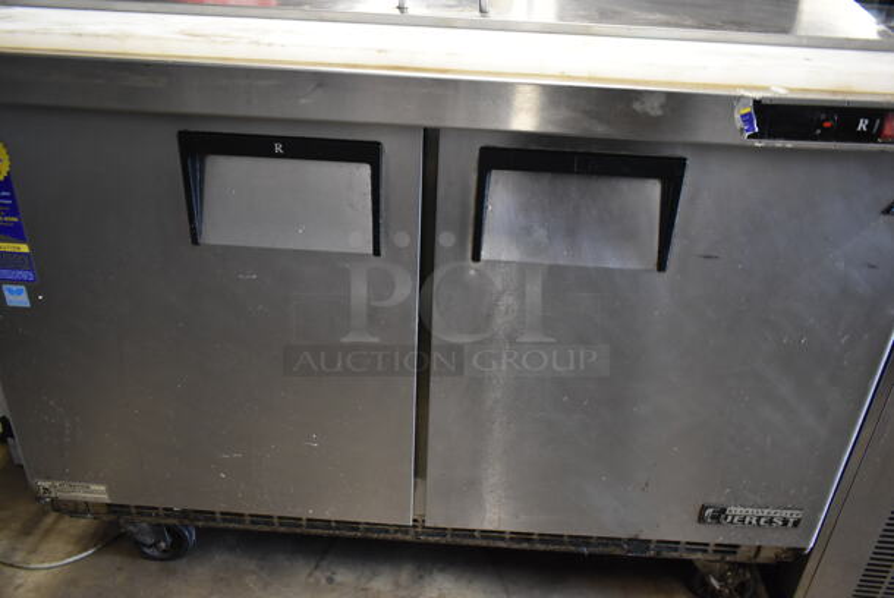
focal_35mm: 27
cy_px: 299
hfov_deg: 67.3
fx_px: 671
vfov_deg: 48.0
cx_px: 447
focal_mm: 18
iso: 1250
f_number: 3.5
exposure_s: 1/30
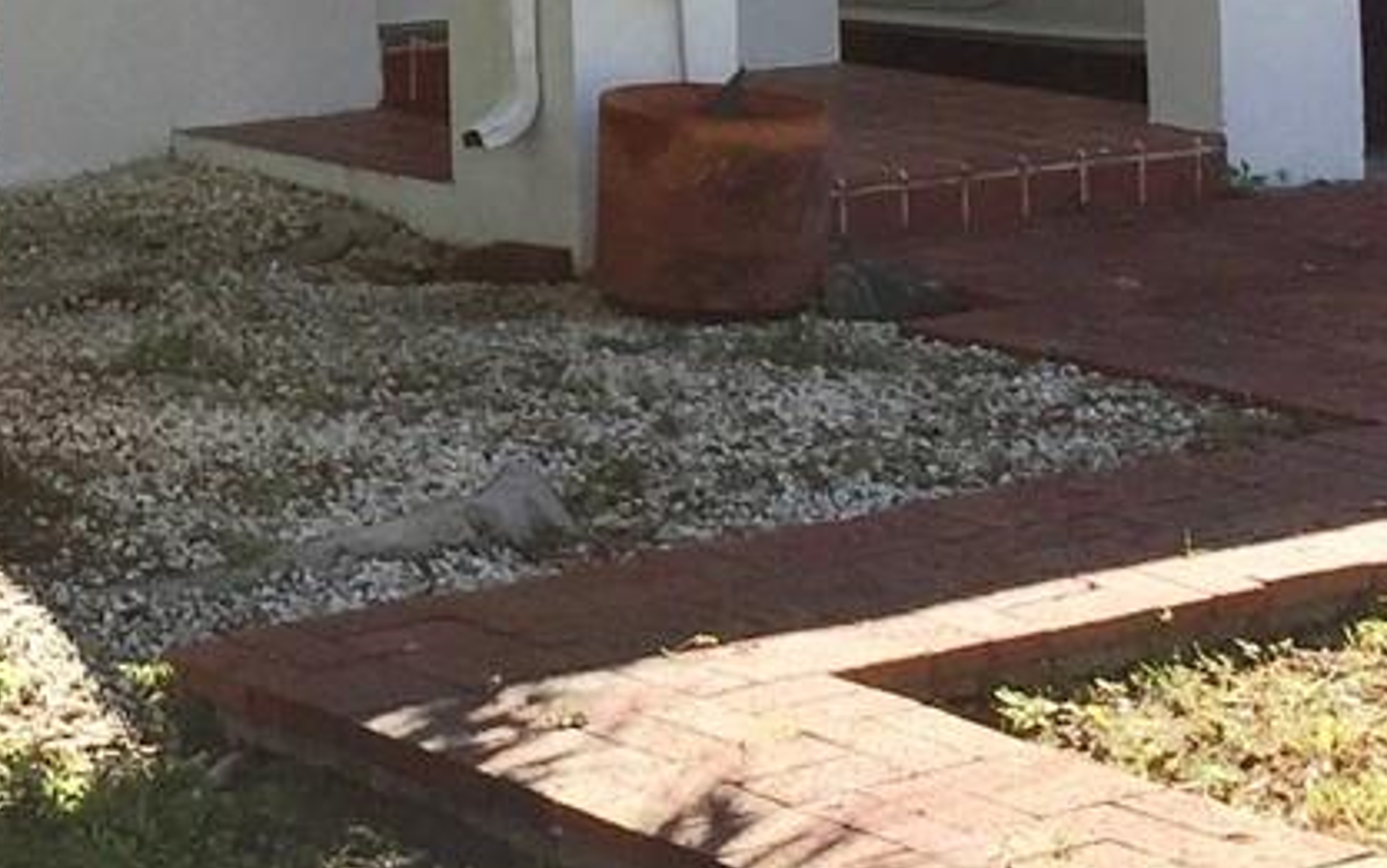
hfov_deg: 17.3
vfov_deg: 10.6
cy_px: -512
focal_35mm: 118
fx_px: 4462
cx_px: 30
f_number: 2.2
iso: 32
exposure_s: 1/879
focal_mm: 4.15
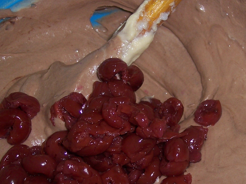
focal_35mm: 77
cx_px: 146
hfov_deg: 25.3
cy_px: 113
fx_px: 547
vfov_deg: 19.1
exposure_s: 1/60
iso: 100
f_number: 2.8
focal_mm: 8
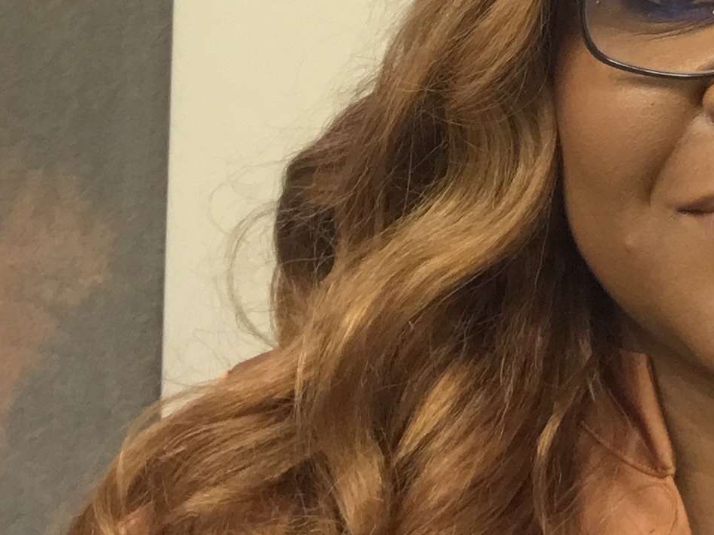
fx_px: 1609
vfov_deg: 18.9
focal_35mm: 78
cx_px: 853
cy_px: 238
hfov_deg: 23.0
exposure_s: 1/30
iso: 64
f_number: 2.2
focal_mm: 2.87
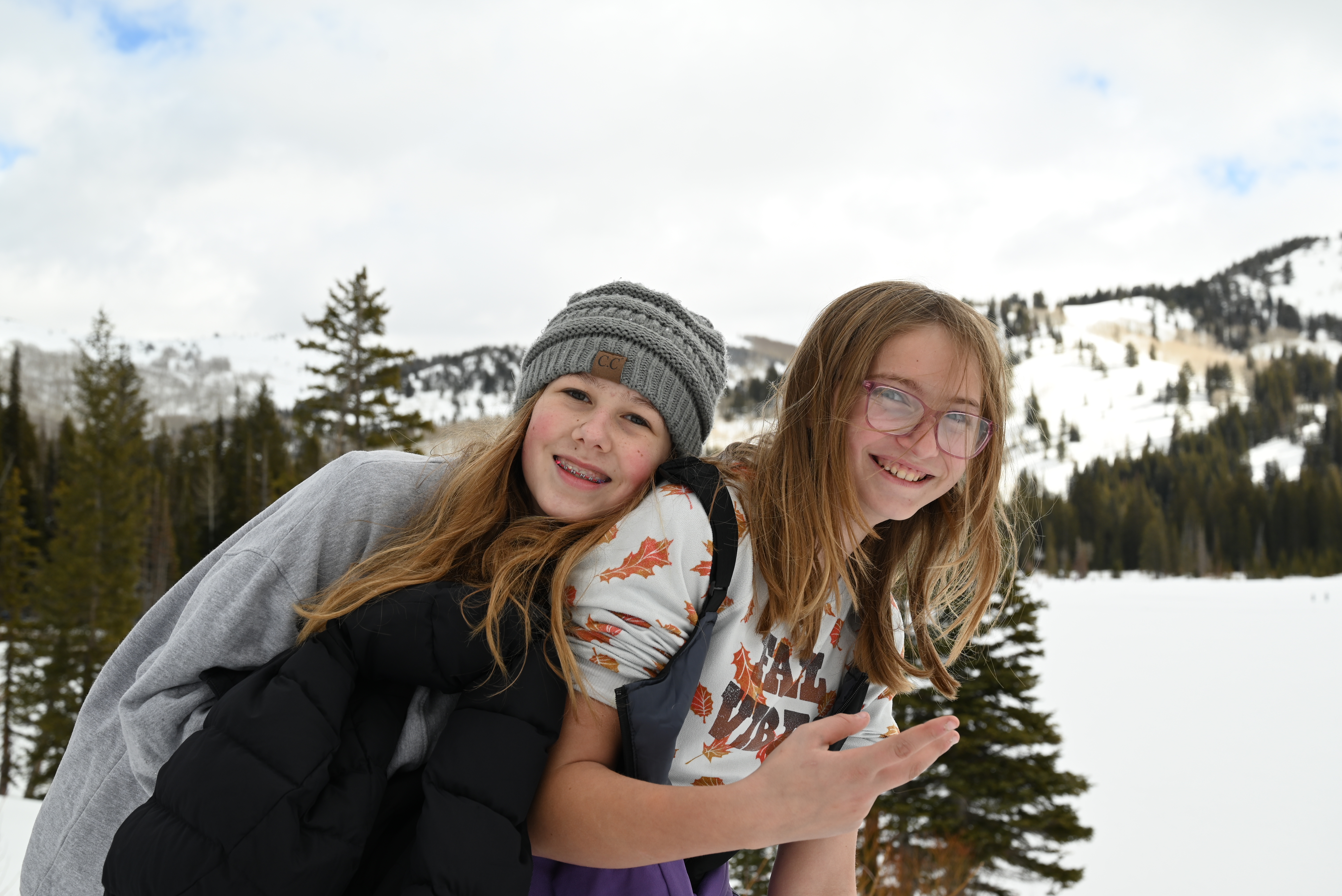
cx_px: 671
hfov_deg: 41.9
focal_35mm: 47
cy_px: 448
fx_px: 1753
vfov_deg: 28.7
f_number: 8
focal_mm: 47
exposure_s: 1/200
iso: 100
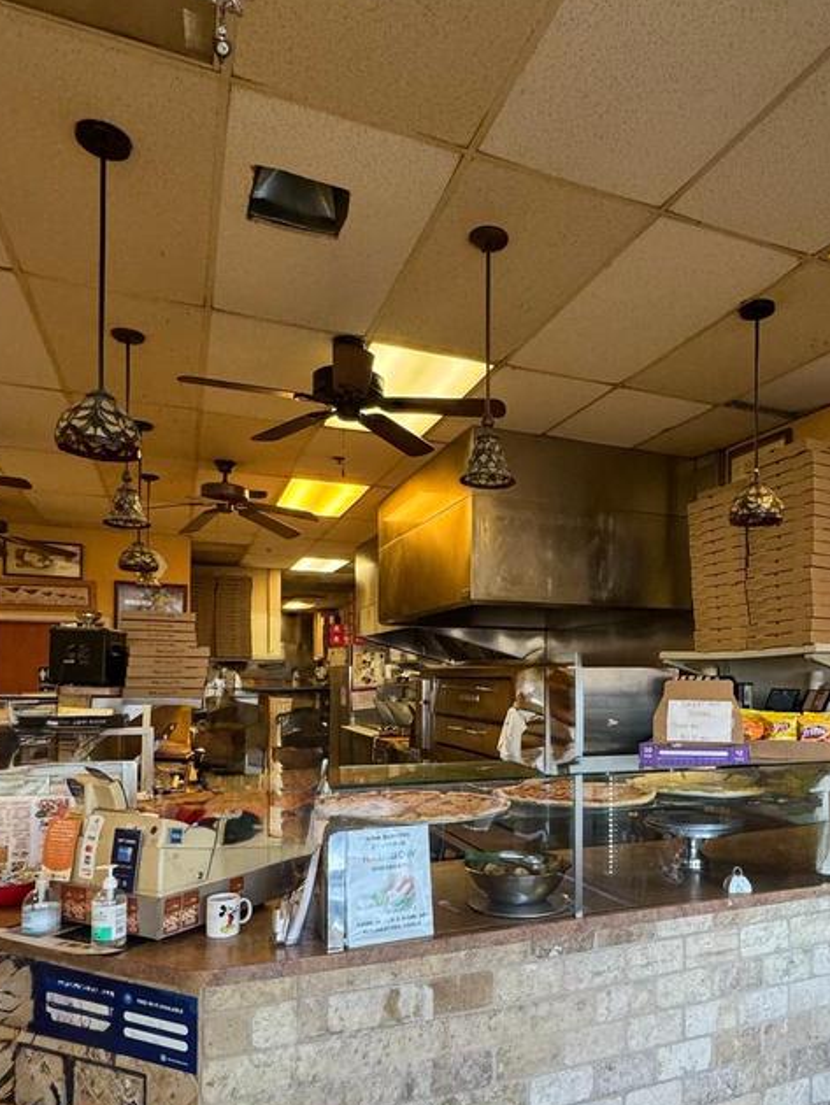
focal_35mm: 24
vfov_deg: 70.7
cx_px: 516
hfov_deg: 56.2
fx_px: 767
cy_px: 674
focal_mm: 2.22
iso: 320
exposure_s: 1/120
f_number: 2.2
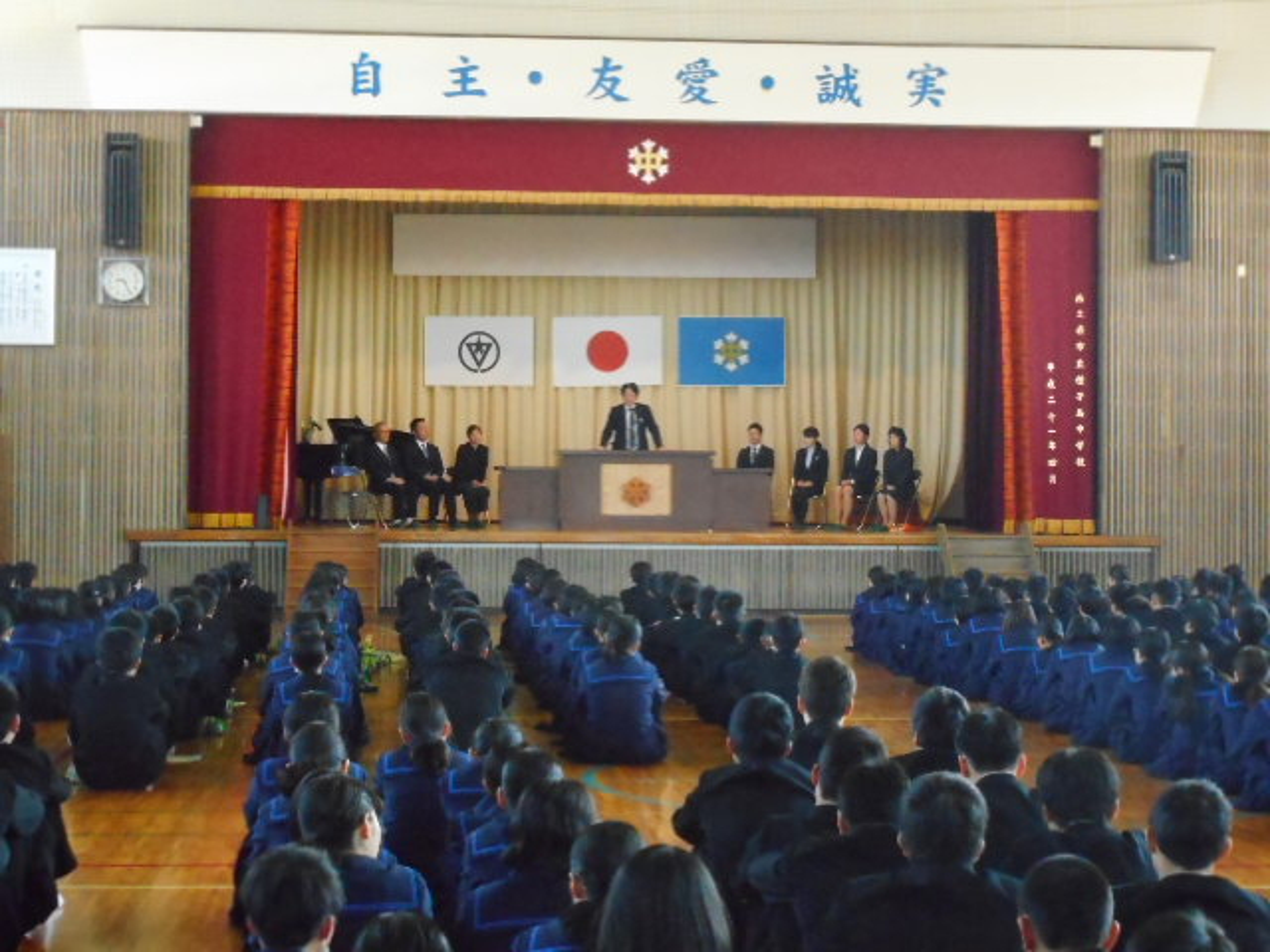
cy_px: 476
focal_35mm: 77
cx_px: 635
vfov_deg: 19.1
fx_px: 2825
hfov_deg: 25.3
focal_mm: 13.8
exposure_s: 1/60
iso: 1600
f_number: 5.5
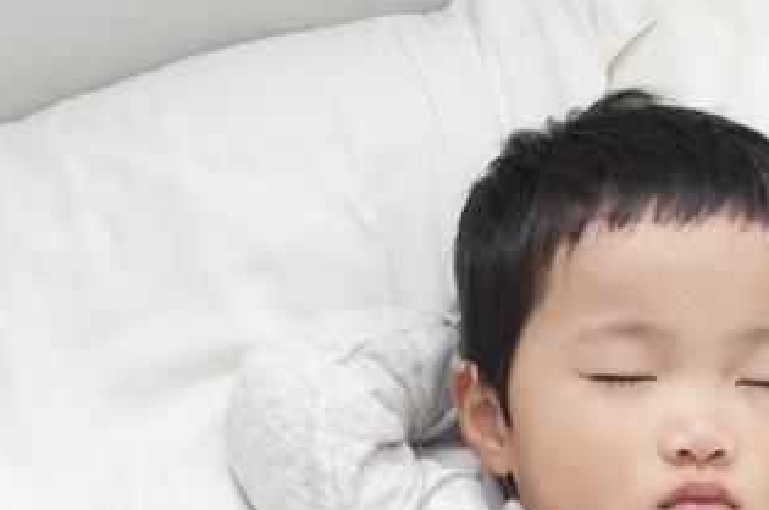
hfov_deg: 19.8
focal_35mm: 103
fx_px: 2197
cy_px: 503
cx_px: 461
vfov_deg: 13.1
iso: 200
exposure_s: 1/160
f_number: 7.1
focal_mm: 30
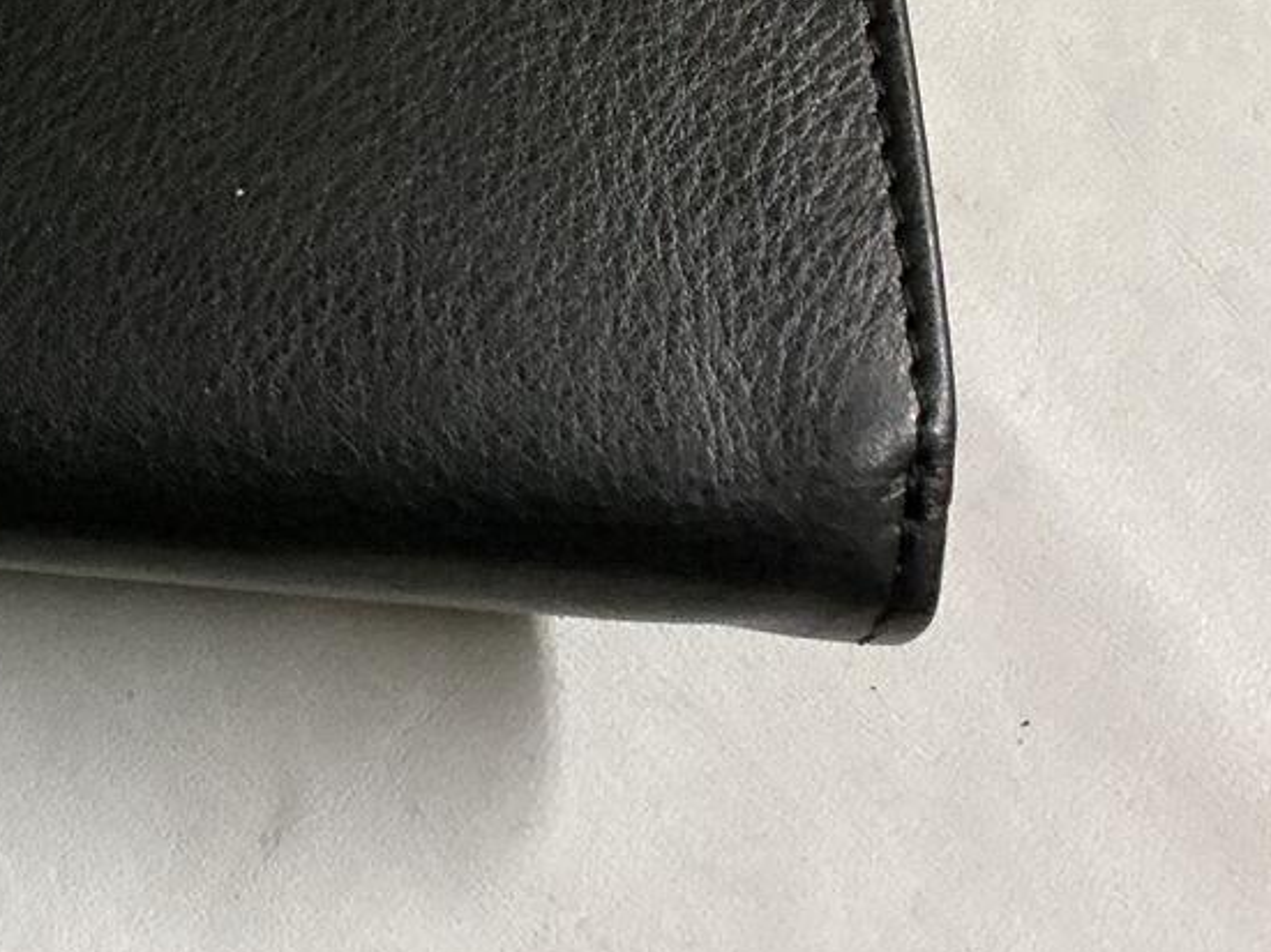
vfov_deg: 17.8
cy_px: -153
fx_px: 2900
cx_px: -187
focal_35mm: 79
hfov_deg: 23.0
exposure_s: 1/50
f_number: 1.8
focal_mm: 3
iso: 200
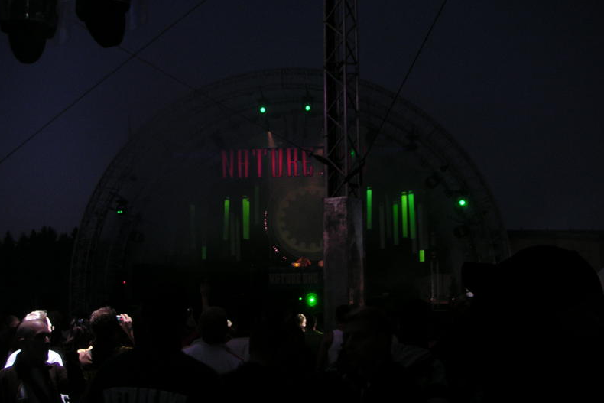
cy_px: 180
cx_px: 299
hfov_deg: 48.4
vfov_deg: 33.4
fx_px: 671
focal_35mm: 40
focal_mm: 6
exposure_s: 1/30
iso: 100
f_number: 2.8
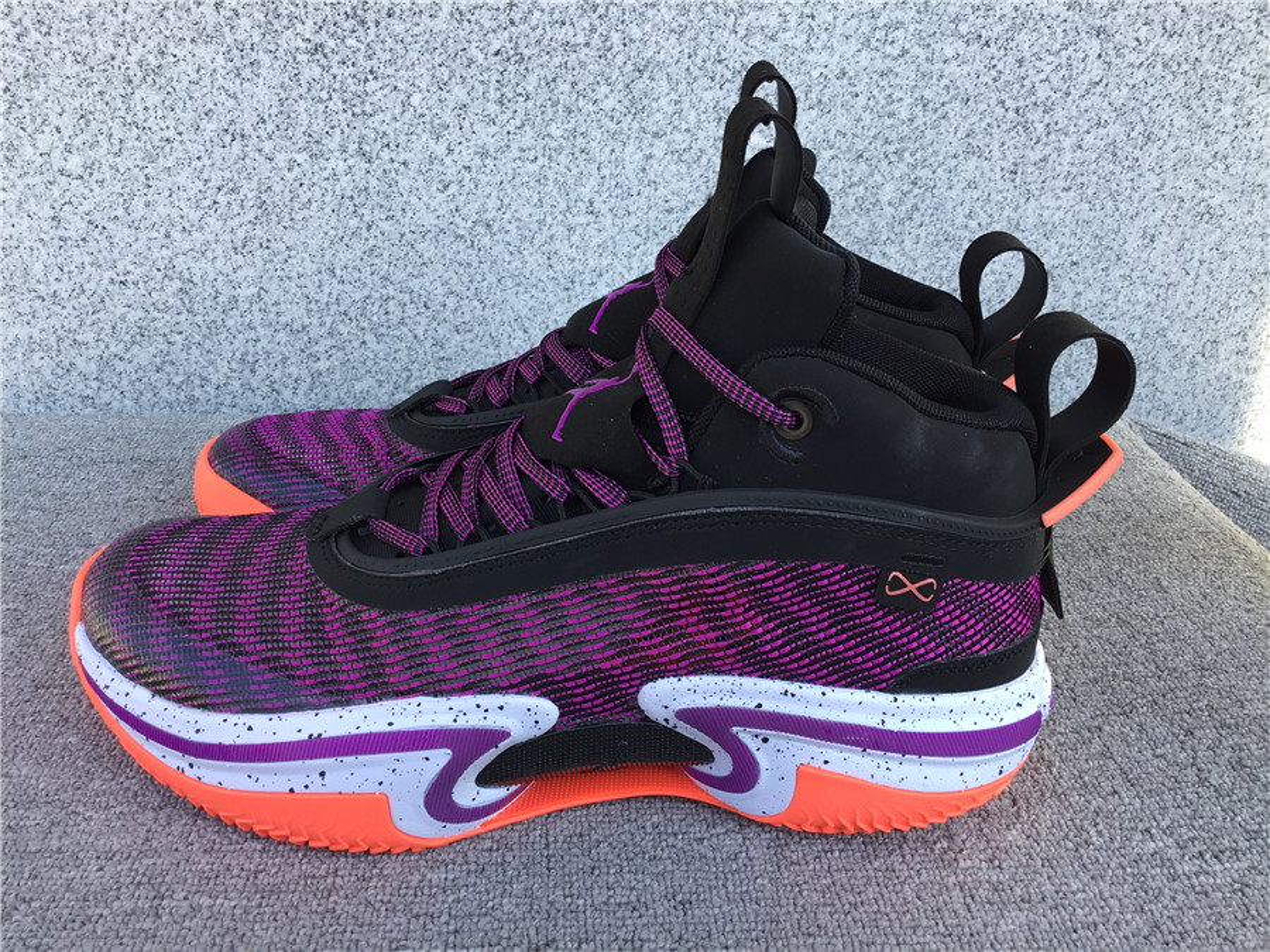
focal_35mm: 31
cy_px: 476
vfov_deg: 45.4
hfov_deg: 58.4
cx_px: 635
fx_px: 1137
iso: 25
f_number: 2.4
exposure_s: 1/167
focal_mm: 3.3
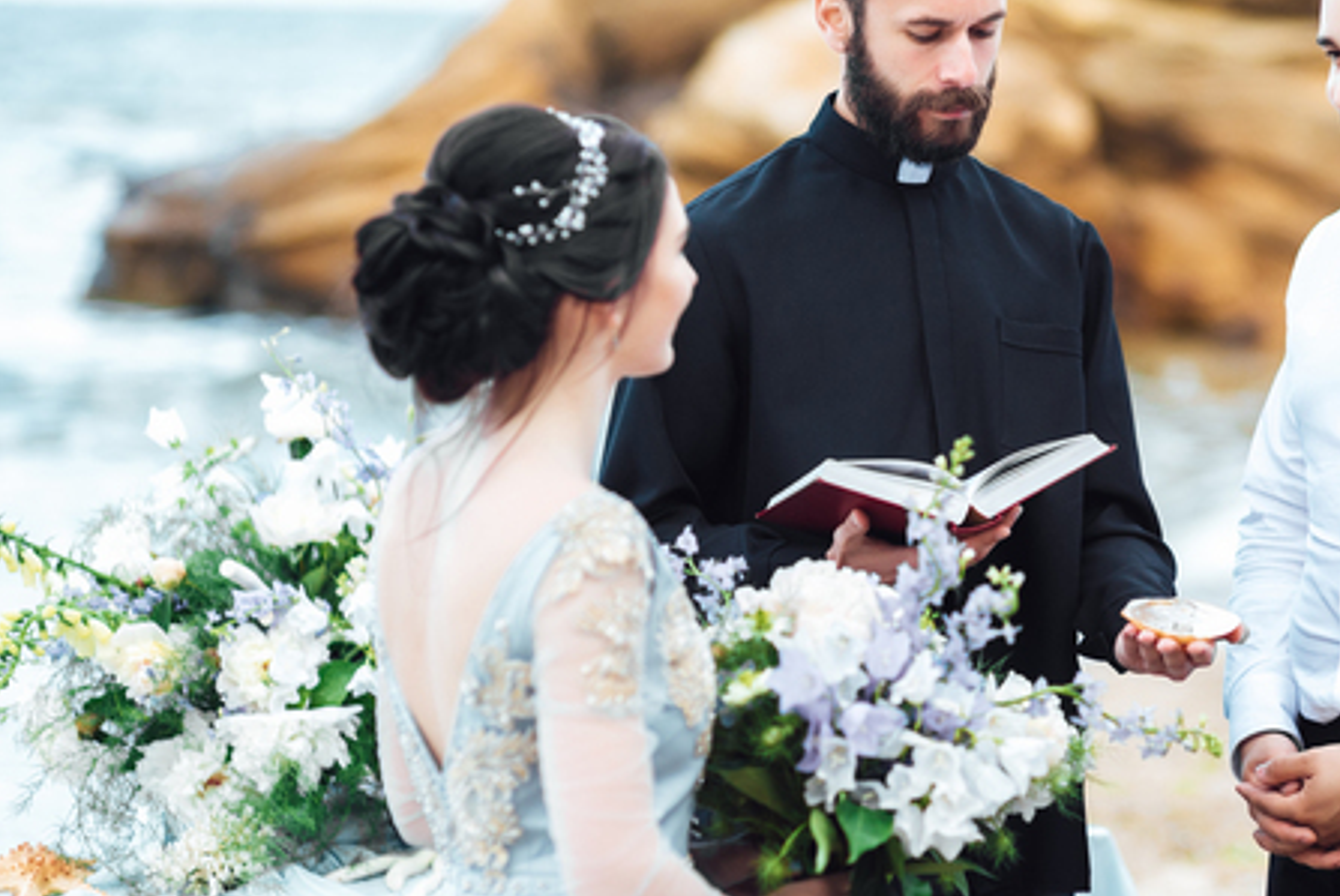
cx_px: 896
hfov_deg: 17.9
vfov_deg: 12.0
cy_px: 406
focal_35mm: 114
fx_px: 4247
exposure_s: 1/2500
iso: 500
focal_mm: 85
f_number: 2
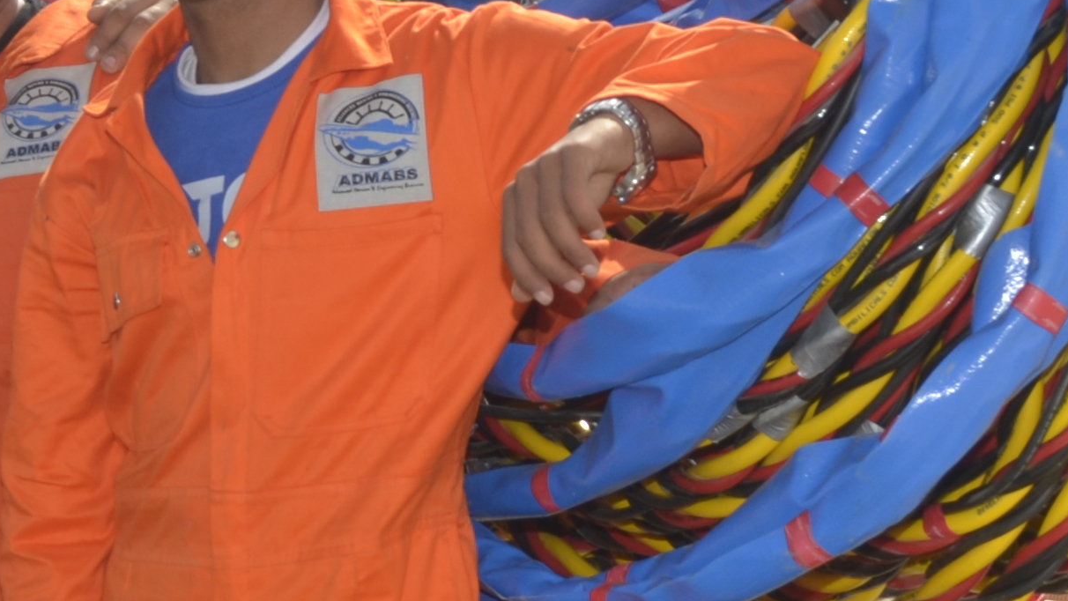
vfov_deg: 7.9
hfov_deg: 13.4
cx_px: -470
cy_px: 672
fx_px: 4333
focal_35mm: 153
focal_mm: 24
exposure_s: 1/250
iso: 100
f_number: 9
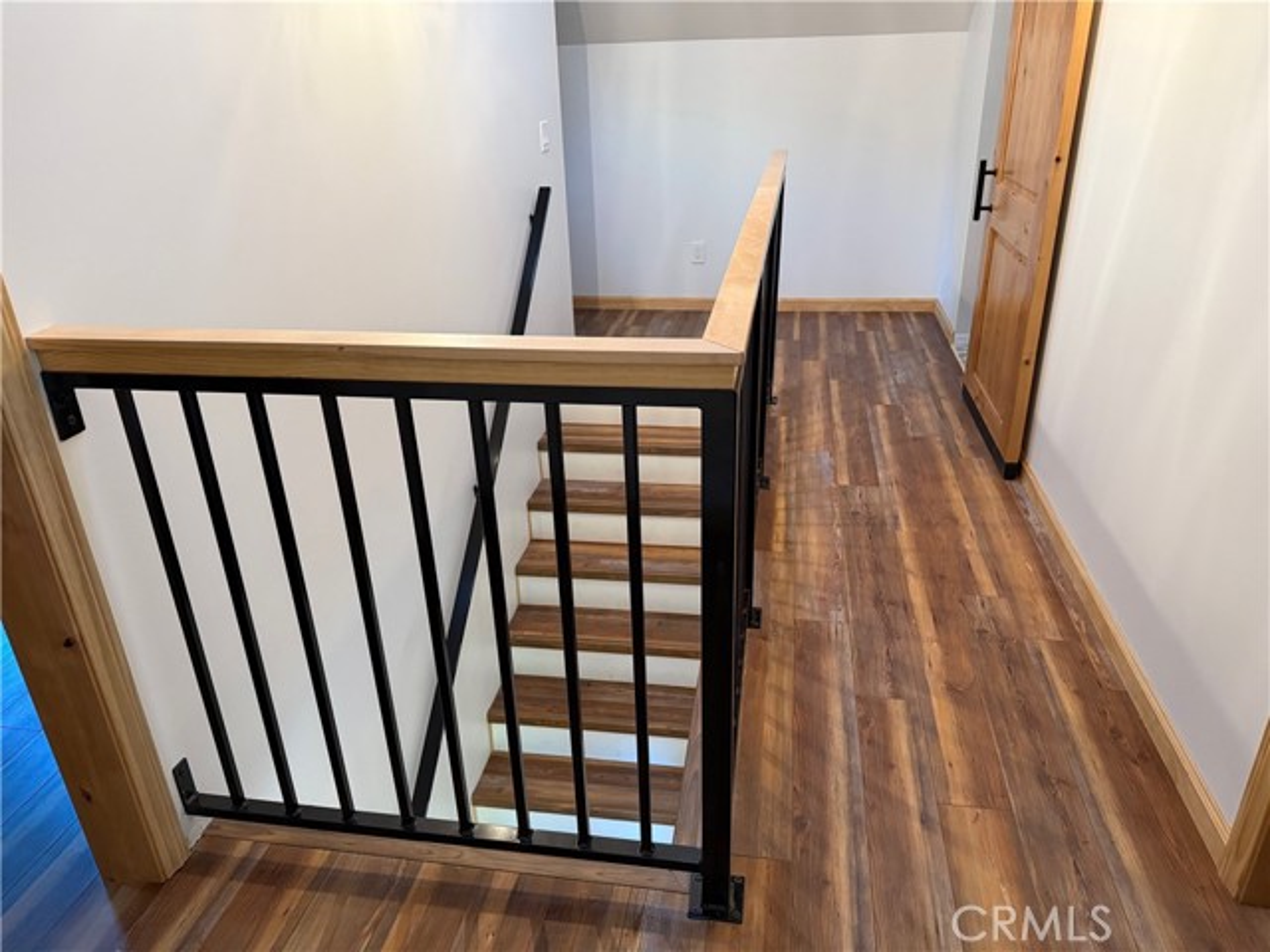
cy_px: 476
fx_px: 881
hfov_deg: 71.6
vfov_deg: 56.8
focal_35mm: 24
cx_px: 635
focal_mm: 6.76
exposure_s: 1/60
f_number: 1.78
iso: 500
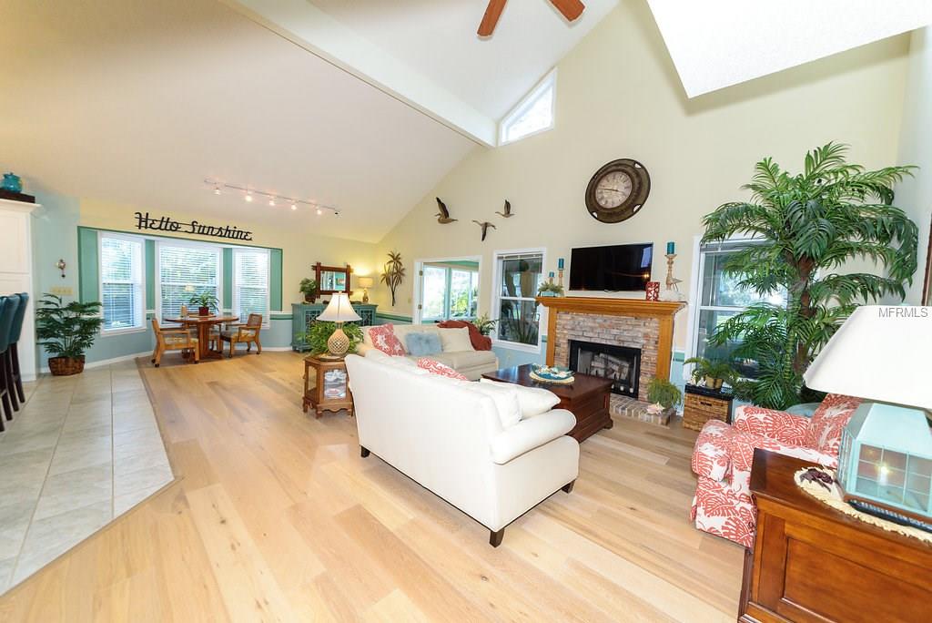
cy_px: 312
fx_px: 311
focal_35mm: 12
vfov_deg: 90.1
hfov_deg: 112.6
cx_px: 466
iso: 320
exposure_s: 1/40
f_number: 5.6
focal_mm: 12
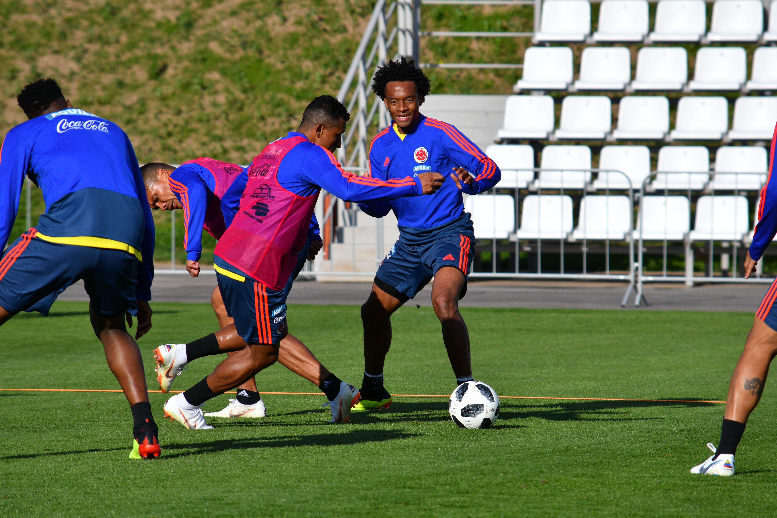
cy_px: 259
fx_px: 9712
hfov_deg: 4.6
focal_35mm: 450
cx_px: 388
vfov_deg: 3.1
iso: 360
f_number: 8
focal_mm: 300
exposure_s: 1/2000
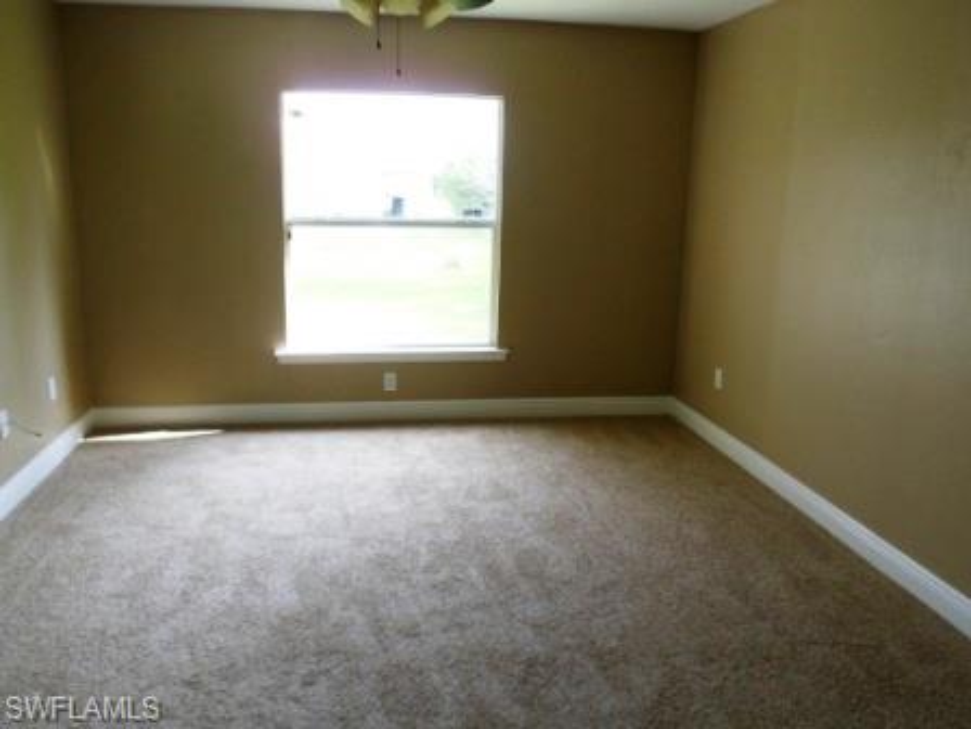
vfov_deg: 51.4
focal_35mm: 27
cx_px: 486
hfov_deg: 65.3
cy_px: 364
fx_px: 757
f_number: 3.3
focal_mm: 4.9
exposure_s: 1/30
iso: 100
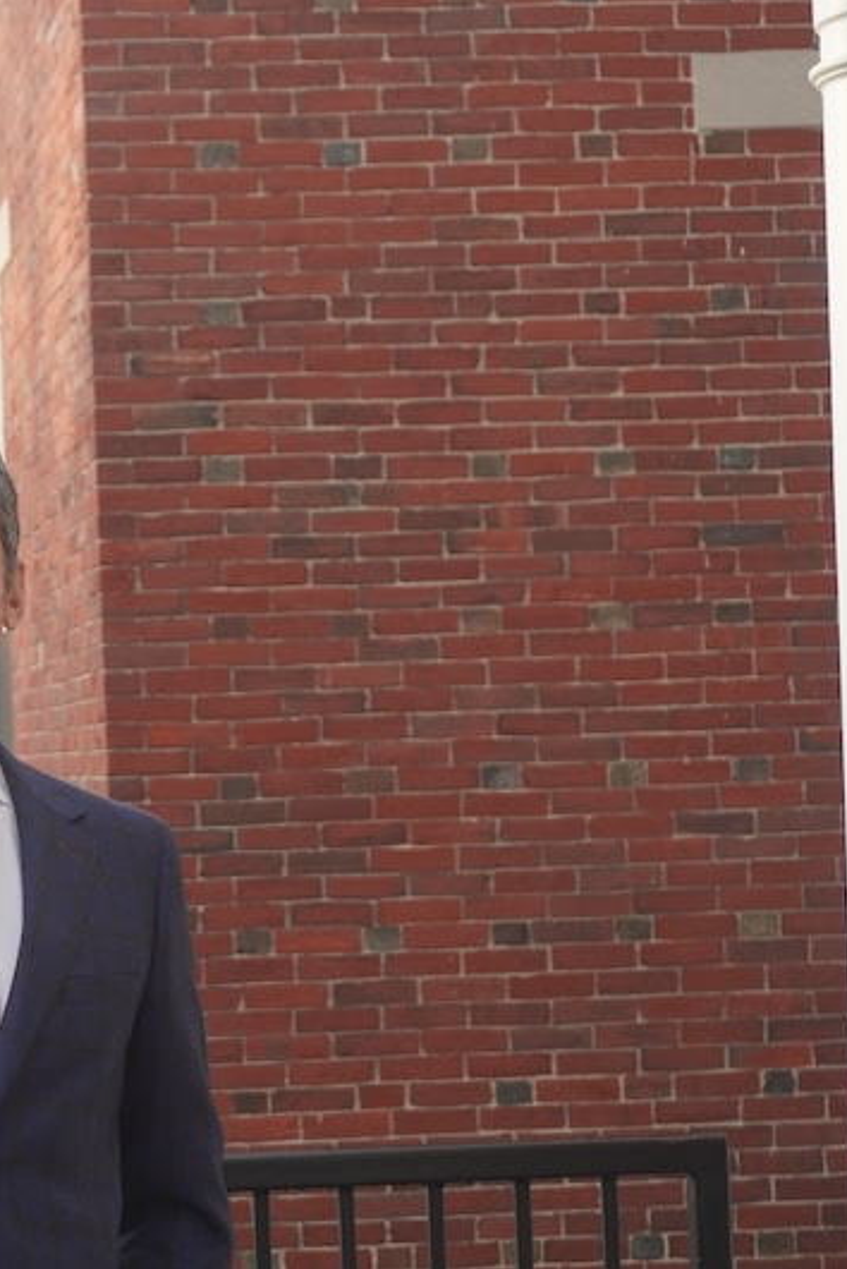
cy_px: 633
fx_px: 3348
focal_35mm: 95
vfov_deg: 21.4
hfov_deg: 14.1
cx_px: -79
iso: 400
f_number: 5.6
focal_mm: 42
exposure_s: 1/160
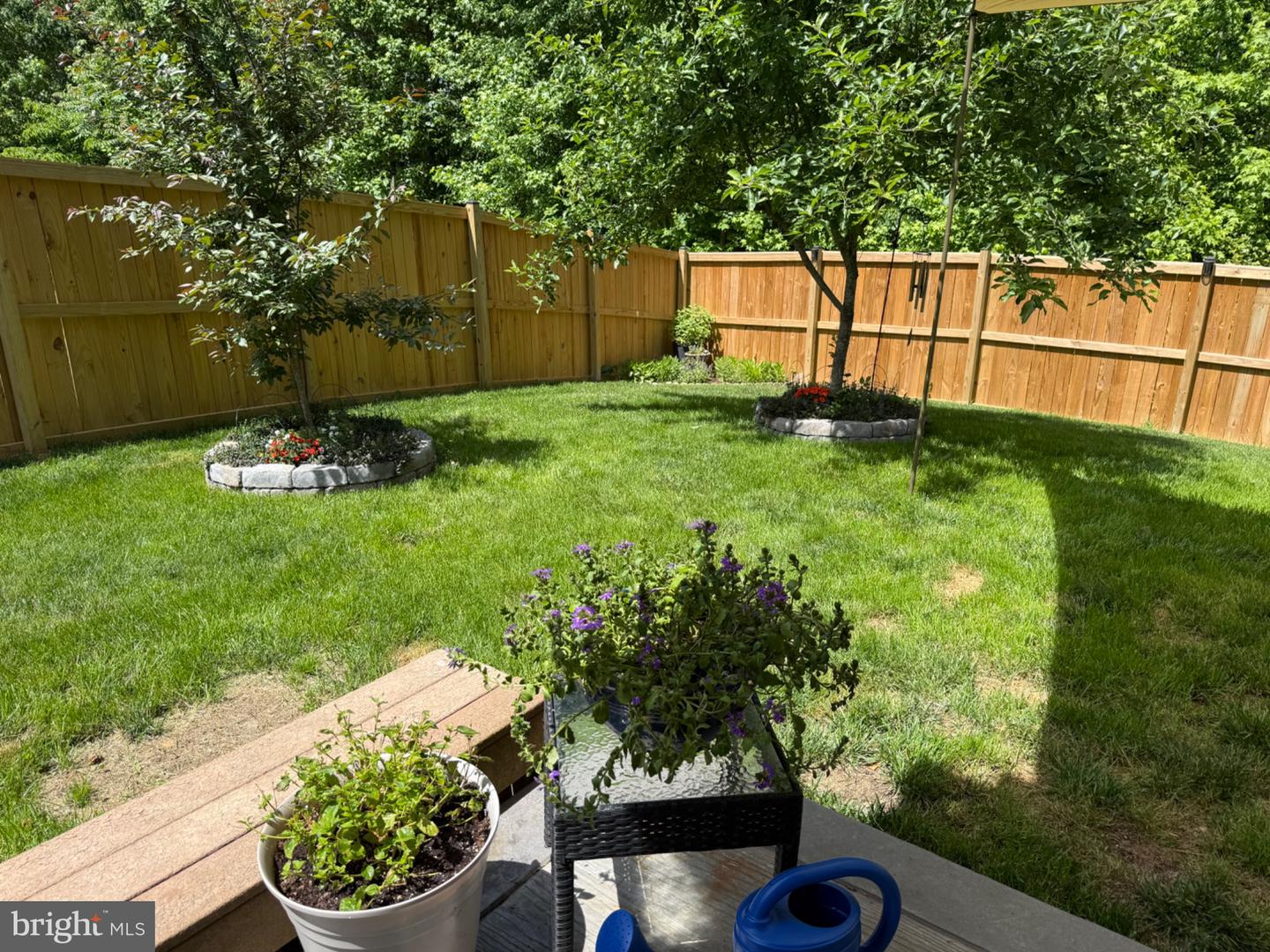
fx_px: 881
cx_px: 635
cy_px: 476
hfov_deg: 71.6
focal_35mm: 24
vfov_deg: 56.8
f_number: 1.78
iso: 80
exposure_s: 1/2000
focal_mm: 6.76
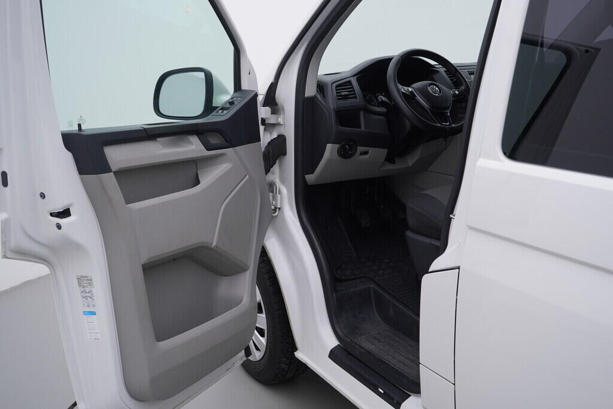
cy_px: 204
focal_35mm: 36
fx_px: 613
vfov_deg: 36.9
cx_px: 306
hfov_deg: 53.1
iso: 125
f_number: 4
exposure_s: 1/80
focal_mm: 24
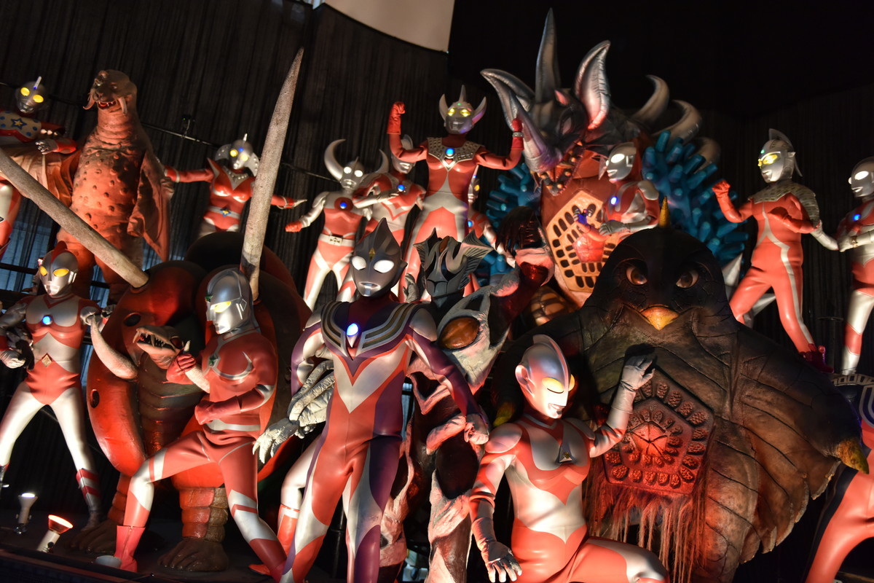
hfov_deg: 58.7
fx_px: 777
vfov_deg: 41.1
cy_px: 292
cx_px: 437
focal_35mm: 32
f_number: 2.8
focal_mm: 32
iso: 2000
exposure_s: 1/180
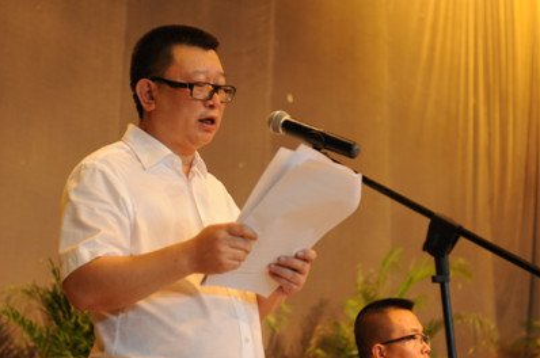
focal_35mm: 88
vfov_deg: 15.5
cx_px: 229
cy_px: 160
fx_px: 1318
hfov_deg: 23.1
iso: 2000
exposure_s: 1/60
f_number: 4
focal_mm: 70
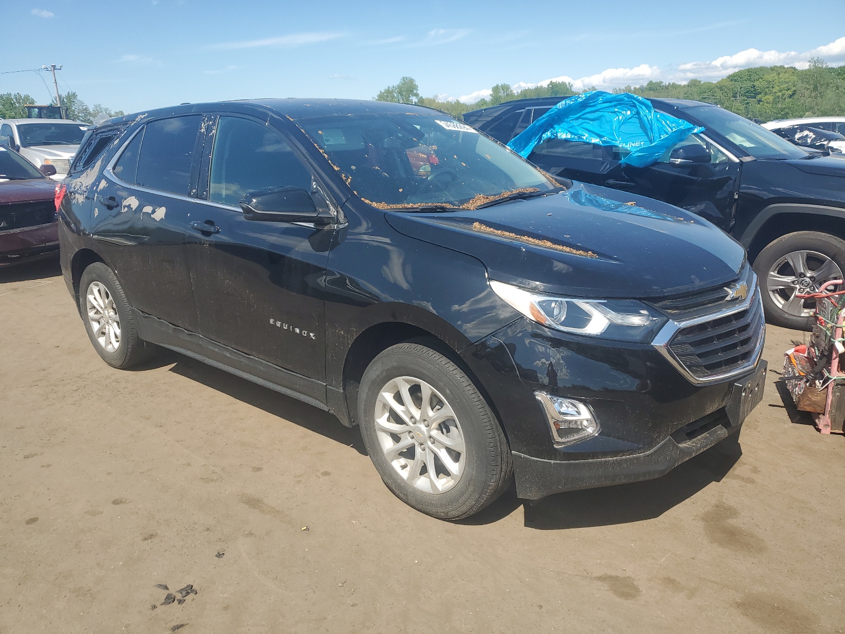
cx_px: 422
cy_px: 317
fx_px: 635
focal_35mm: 26
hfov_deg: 67.3
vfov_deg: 53.1
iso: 50
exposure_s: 1/2500
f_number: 1.5
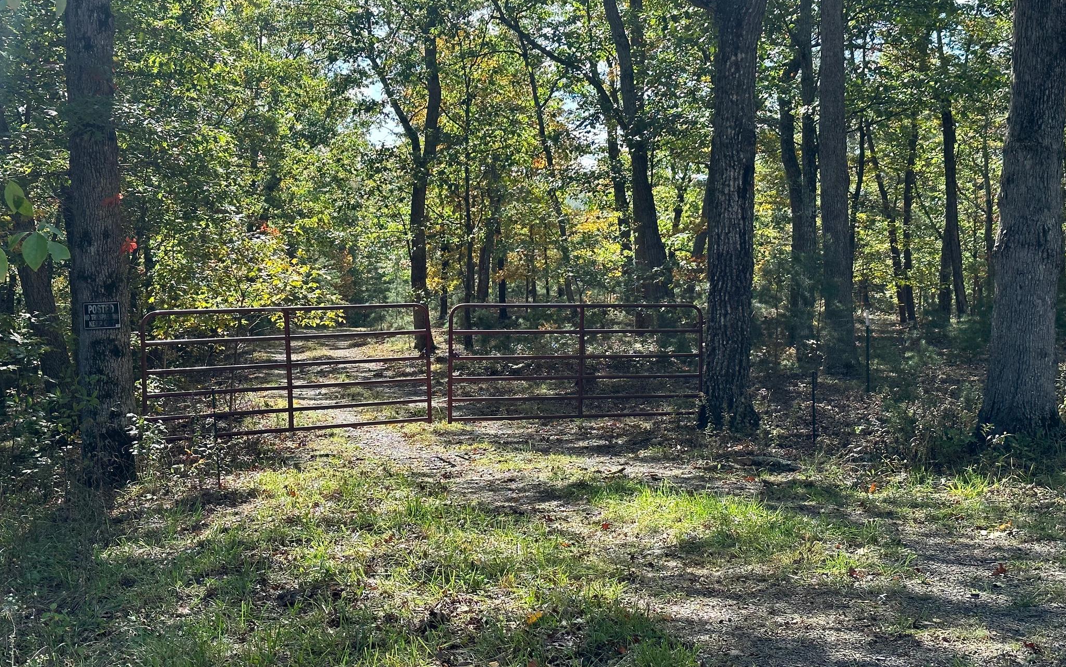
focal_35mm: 51
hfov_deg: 39.6
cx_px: 534
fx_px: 1482
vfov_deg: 25.3
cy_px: 316
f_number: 1.78
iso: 64
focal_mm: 6.86
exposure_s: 1/1000
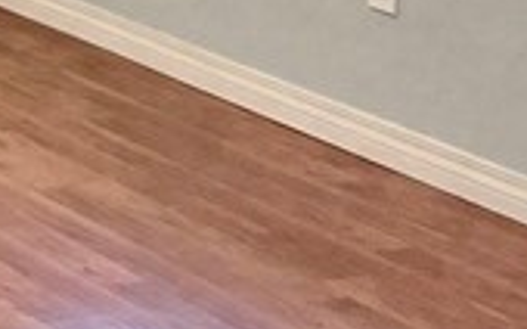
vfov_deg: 7.4
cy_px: -469
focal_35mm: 166
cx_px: -536
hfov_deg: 11.4
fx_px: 2383
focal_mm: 5.7
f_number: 1.5
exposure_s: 1/126
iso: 64
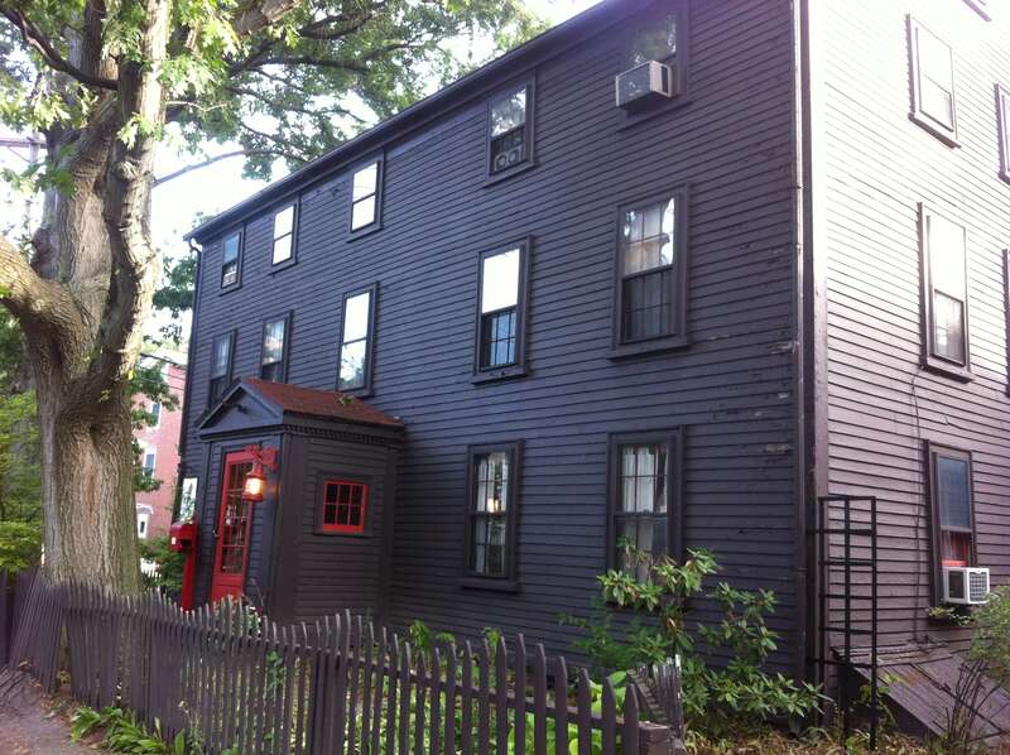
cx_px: 505
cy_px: 378
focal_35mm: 35
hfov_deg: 52.7
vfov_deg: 40.6
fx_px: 1020
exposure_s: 1/60
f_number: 2.8
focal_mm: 3.85
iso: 100
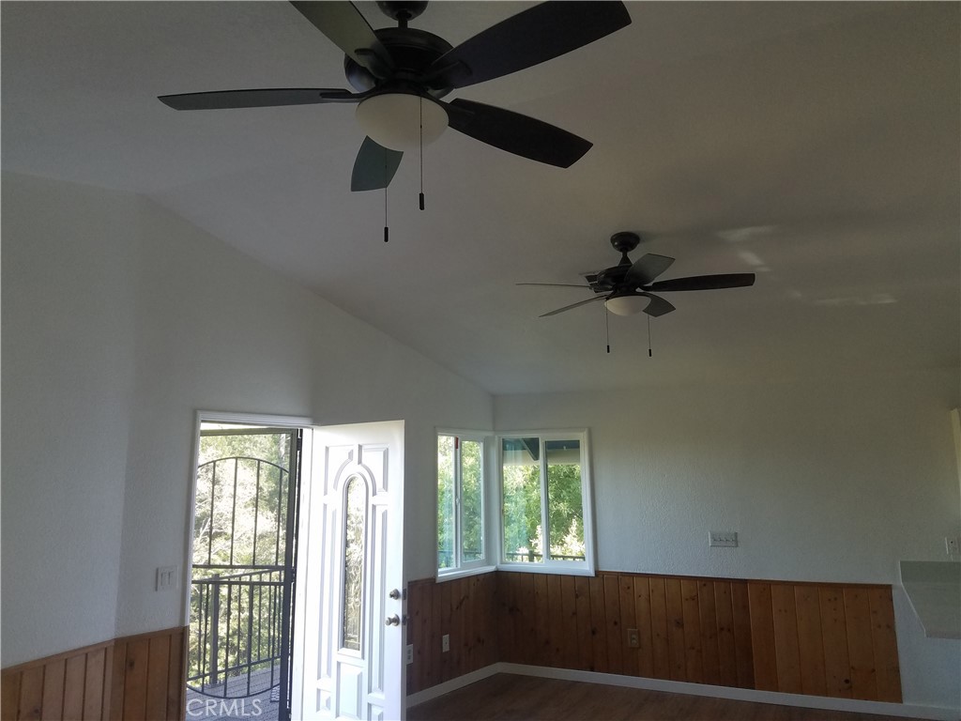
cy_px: 360
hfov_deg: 67.3
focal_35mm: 26
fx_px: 722
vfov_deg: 53.1
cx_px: 480
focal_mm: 4.2
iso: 100
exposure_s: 1/60
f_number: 1.7
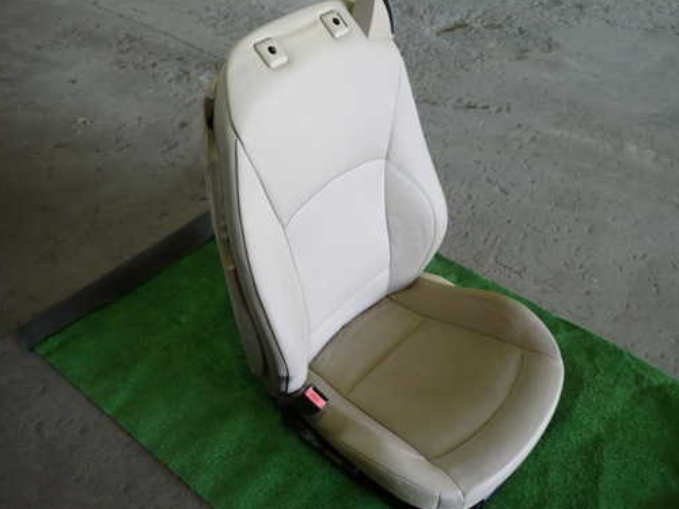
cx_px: 392
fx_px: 588
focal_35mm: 30
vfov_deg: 46.8
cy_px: 258
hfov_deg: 59.7
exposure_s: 1/40
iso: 200
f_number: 2
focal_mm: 4.5
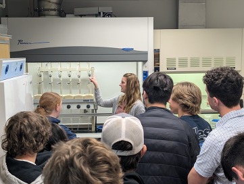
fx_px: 346
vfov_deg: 29.8
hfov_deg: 38.8
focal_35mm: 49
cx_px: 122
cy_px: 92
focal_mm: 6.9
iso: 126
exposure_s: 1/120
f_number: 1.68
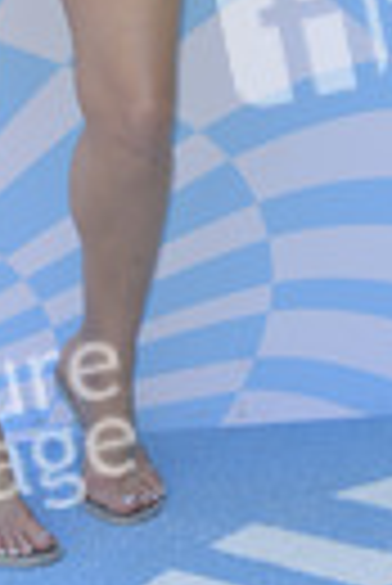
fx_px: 3258
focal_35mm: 200
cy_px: -225
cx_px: 38
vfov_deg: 10.0
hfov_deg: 6.9
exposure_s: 1/250
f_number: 6.3
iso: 320
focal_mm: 65
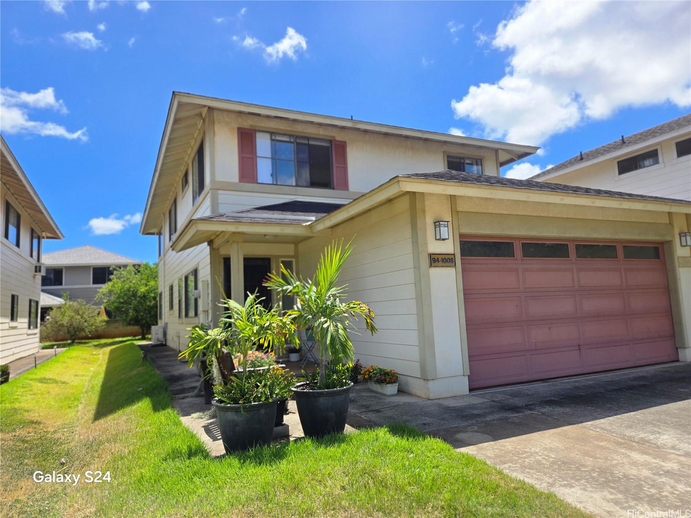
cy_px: 259
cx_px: 346
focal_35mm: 23
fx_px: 459
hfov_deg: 73.9
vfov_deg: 58.9
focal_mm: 5.4
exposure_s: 1/2066
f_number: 1.8
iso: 25
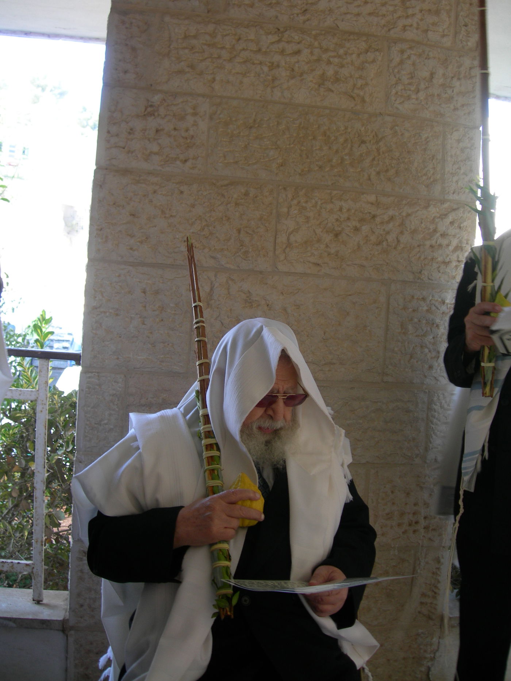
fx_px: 748
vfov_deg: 49.0
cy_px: 340
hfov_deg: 37.7
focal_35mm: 38
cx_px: 256
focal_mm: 7.8
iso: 50
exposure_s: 1/37
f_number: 2.8
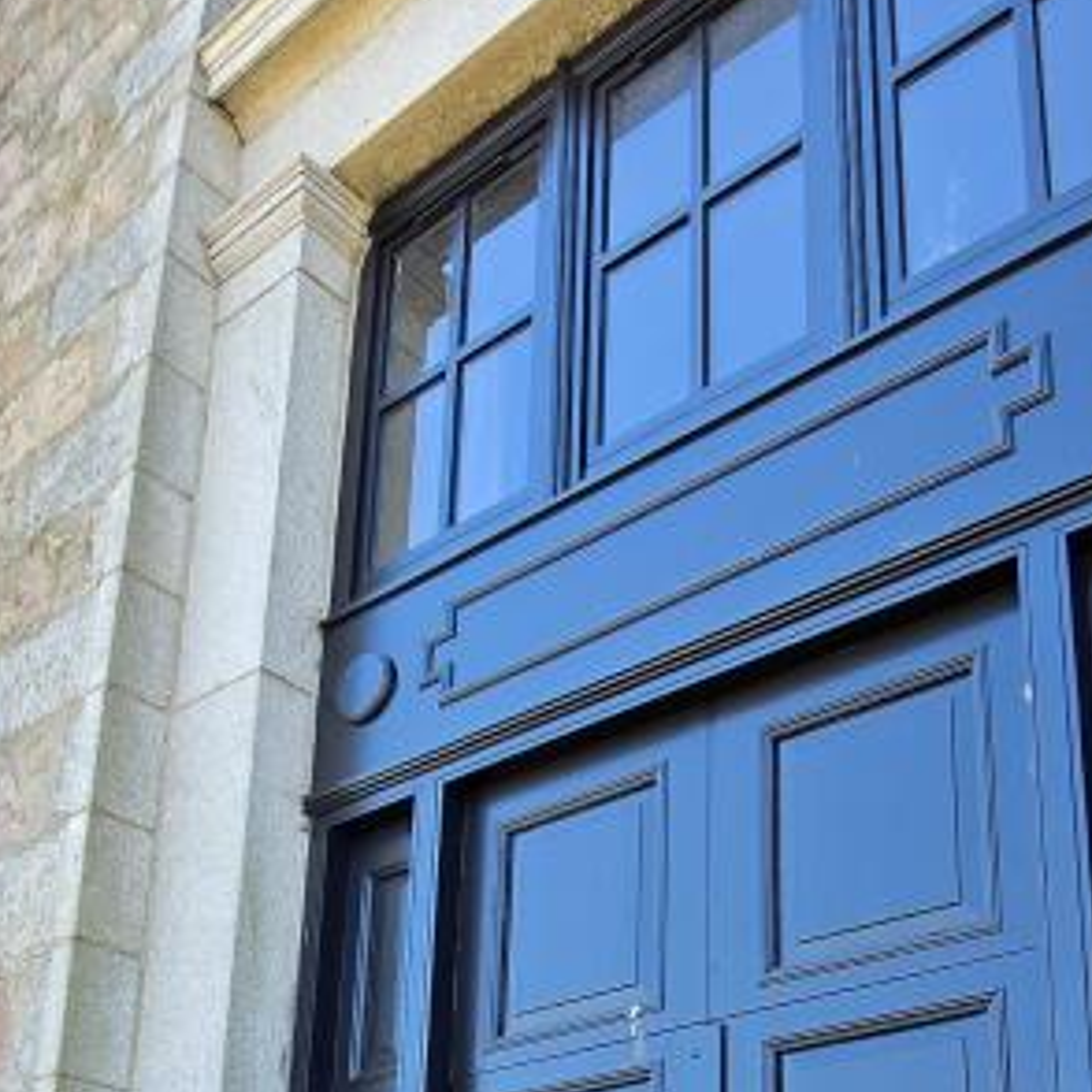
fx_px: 1428
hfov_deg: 41.9
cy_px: 1070
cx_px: 557
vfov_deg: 37.7
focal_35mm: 40
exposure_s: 1/176
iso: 50
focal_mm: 2.2
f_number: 2.2
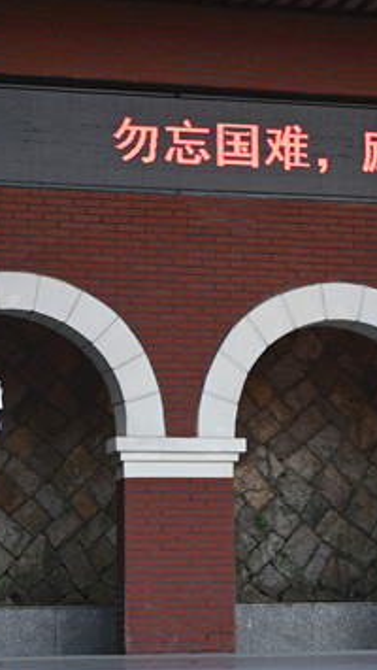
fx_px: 1933
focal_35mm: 109
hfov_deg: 11.1
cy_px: 340
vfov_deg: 19.6
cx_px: 270
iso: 100
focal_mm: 41
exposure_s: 1/80
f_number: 4.5
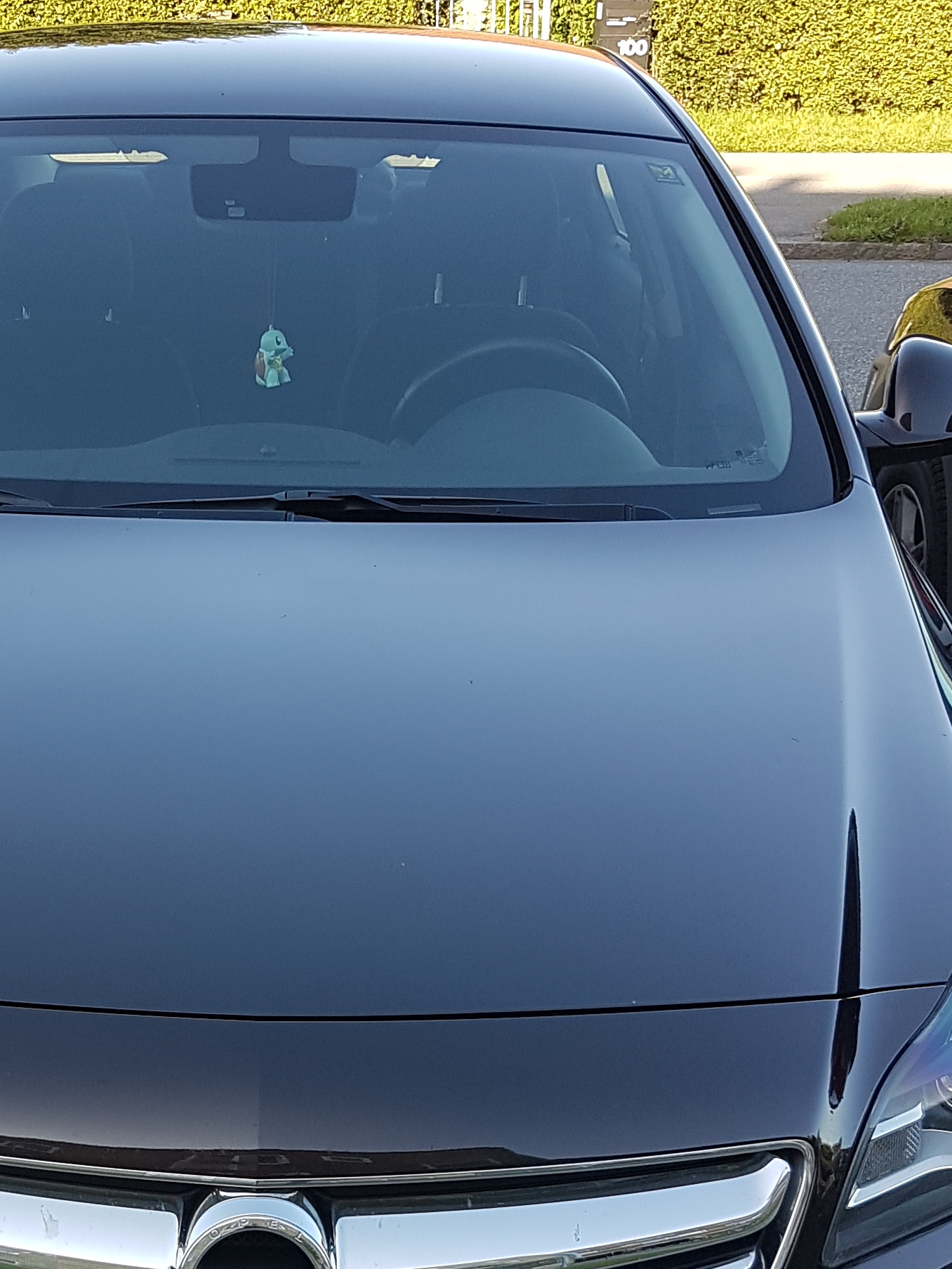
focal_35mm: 58
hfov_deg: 24.9
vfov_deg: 32.2
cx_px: 234
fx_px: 2126
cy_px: 1047
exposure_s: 1/311
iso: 40
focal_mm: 4.2
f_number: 1.7
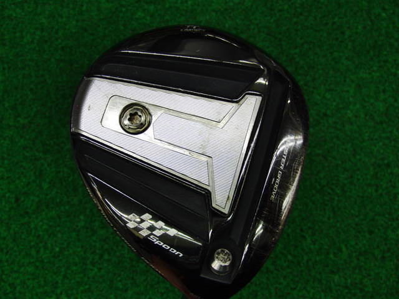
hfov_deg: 50.1
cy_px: 150
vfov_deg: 38.7
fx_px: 426
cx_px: 200
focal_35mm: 37
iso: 200
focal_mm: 6.42
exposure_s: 1/80
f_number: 3.6
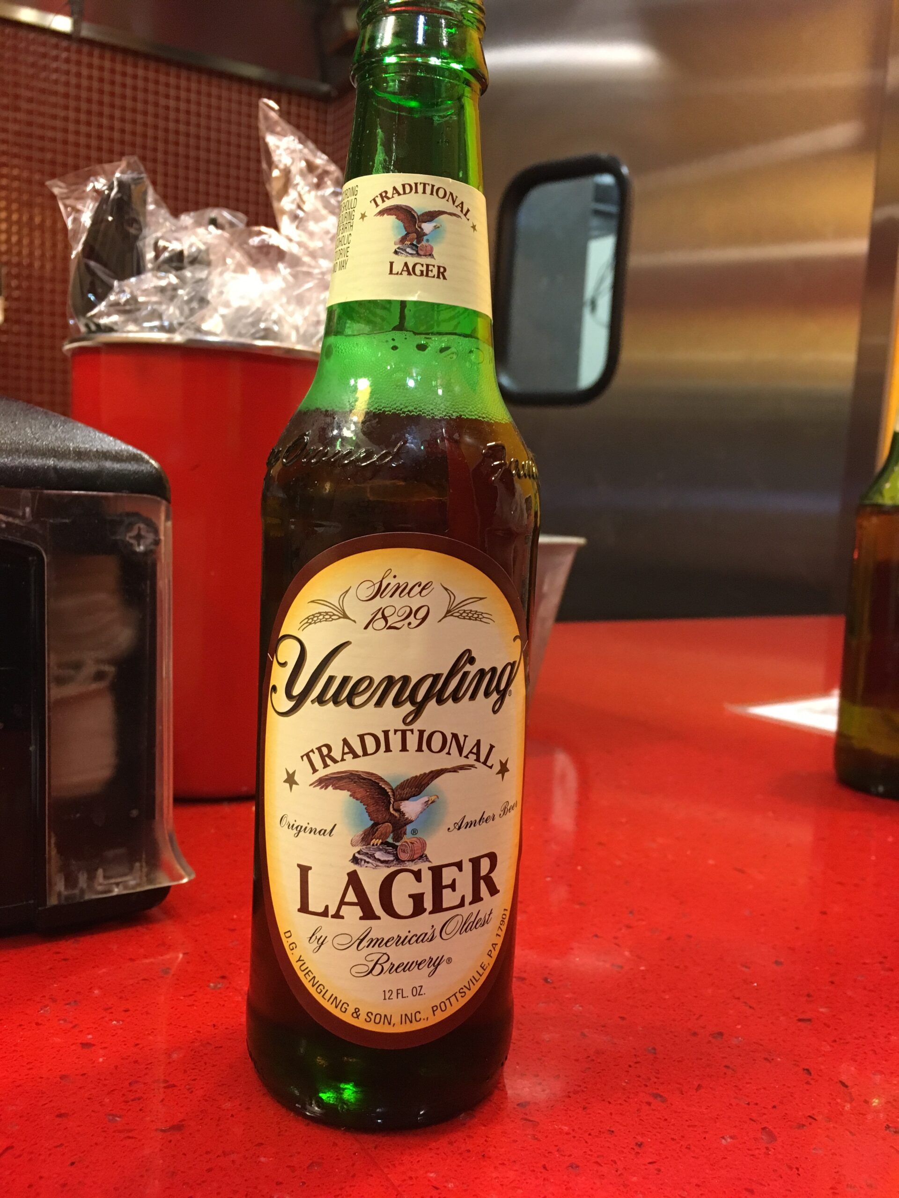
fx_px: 1004
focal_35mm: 29
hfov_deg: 48.2
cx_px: 450
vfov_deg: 61.7
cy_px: 599
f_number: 2.2
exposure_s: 1/30
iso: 125
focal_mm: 4.15
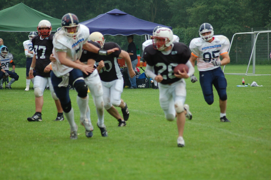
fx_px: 1691
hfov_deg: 9.2
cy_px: 90
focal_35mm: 225
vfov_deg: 6.1
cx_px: 136
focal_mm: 150
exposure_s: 1/1000
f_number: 4.5
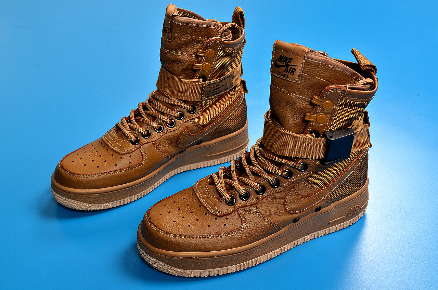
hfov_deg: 41.2
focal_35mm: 48
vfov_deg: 28.0
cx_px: 219
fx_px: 583
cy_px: 145
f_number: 8
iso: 250
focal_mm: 32
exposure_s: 1/100
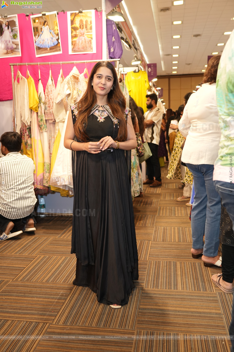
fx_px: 322
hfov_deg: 40.0
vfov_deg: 57.2
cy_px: 176
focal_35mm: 33
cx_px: 117
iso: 800
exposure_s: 1/160
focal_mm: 33
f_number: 4
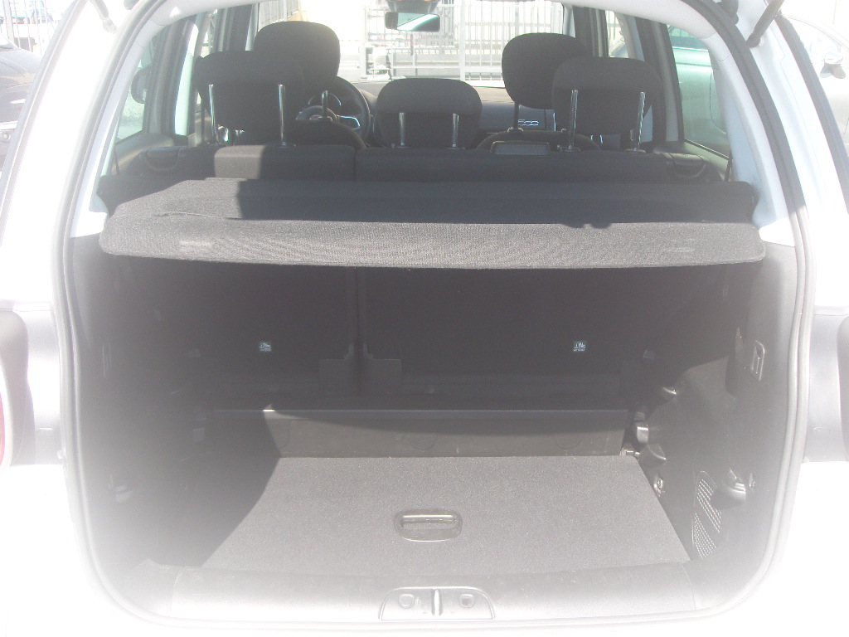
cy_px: 318
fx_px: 907
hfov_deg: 50.1
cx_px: 424
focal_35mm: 37
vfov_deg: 38.7
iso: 80
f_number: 2.8
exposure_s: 1/250
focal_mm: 6.2
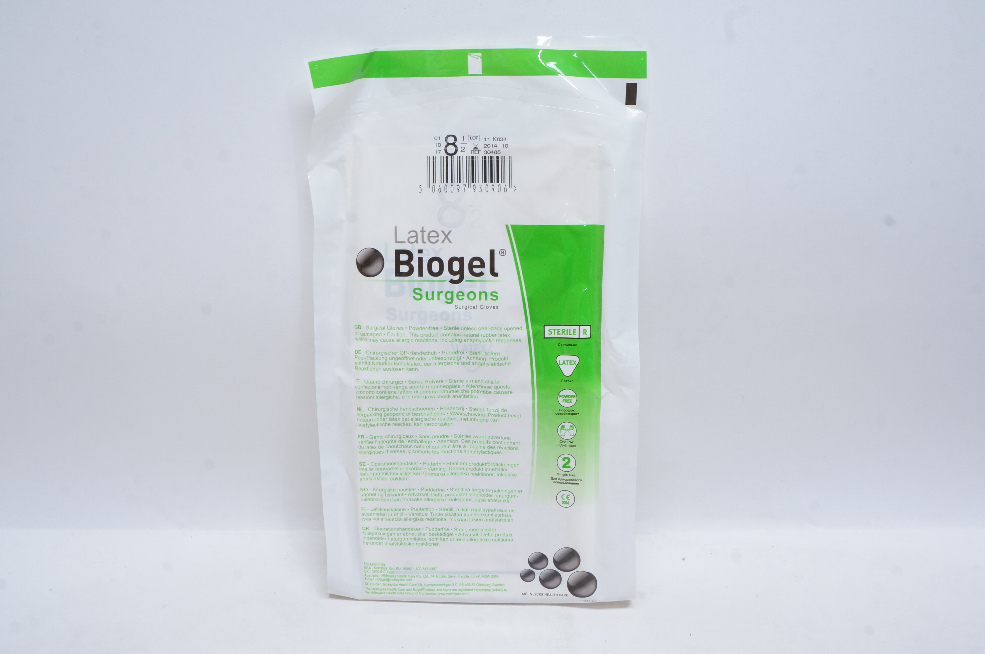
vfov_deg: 39.9
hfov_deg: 57.3
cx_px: 492
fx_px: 902
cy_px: 327
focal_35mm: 33
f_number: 14
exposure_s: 1/13
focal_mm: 22
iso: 800
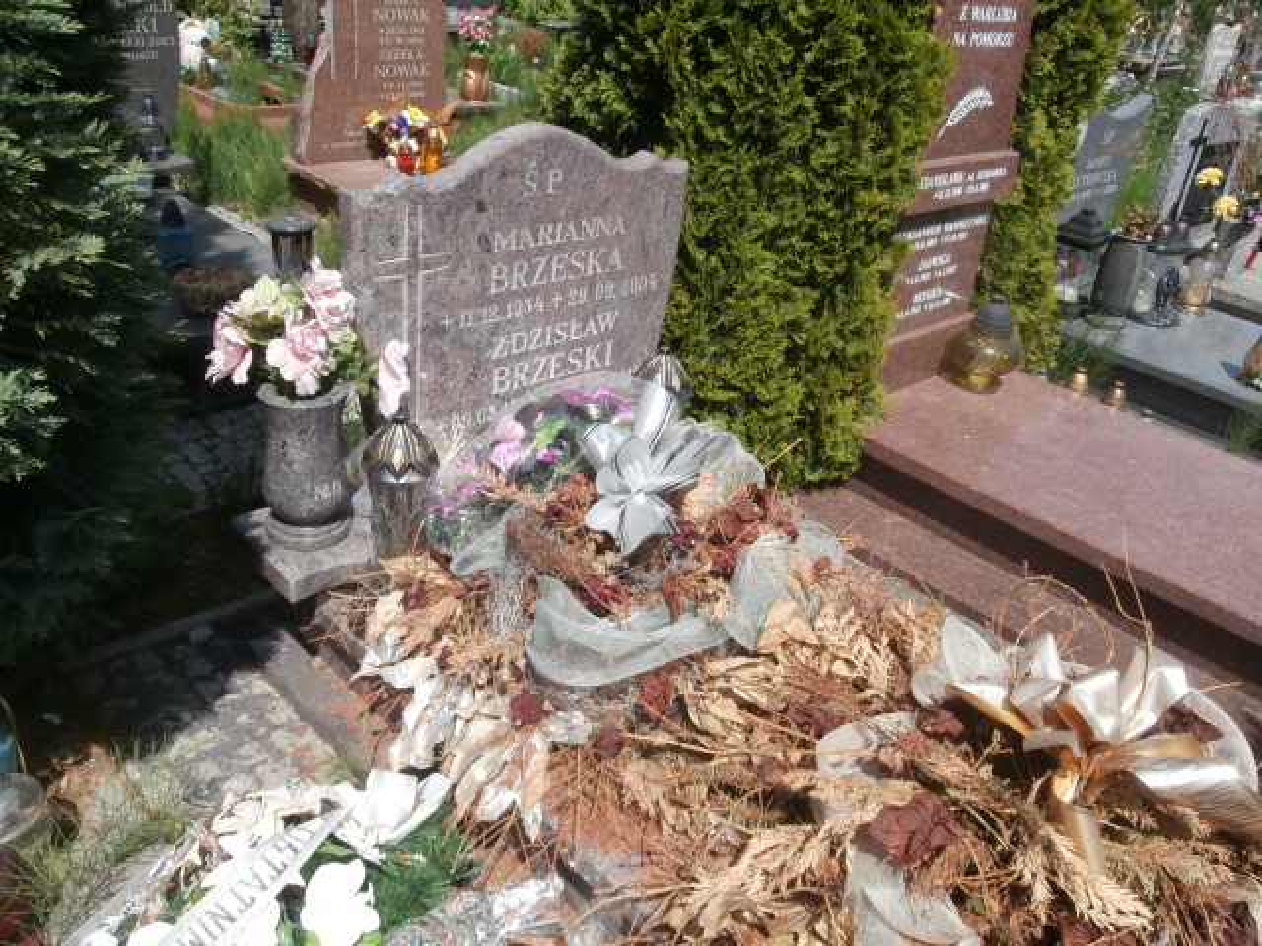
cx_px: 631
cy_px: 473
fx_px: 1094
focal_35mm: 30
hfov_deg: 60.0
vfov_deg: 46.8
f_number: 3.5
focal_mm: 5.36
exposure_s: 1/800
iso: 100
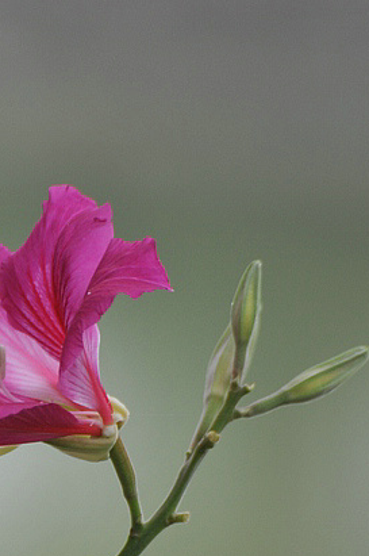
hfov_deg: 2.1
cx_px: 14
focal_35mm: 659
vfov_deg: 3.1
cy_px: 513
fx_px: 10157
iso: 640
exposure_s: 1/60
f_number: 5.6
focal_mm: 300
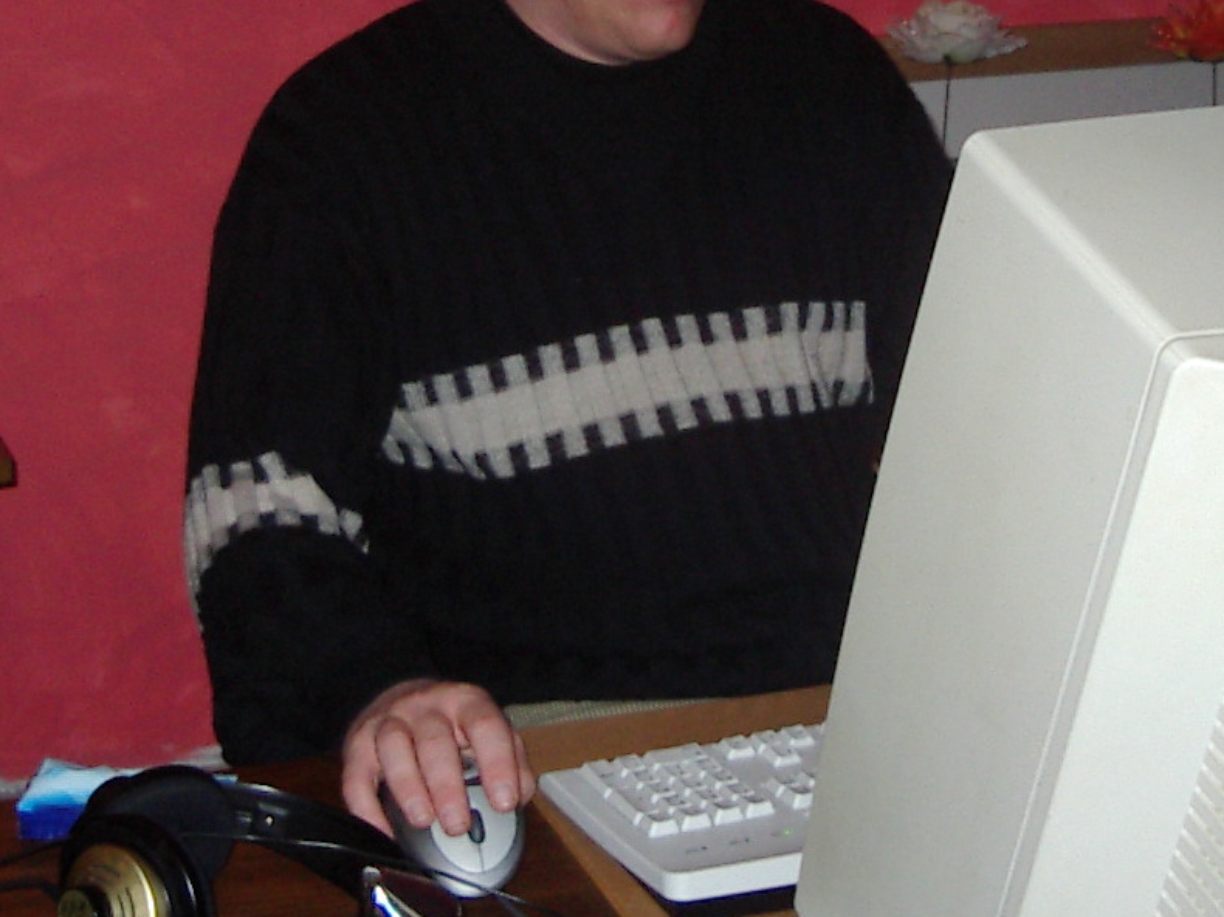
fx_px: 2722
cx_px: 662
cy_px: 167
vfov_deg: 18.9
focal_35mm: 77
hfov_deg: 25.3
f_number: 2.6
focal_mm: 5.8
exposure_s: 1/60
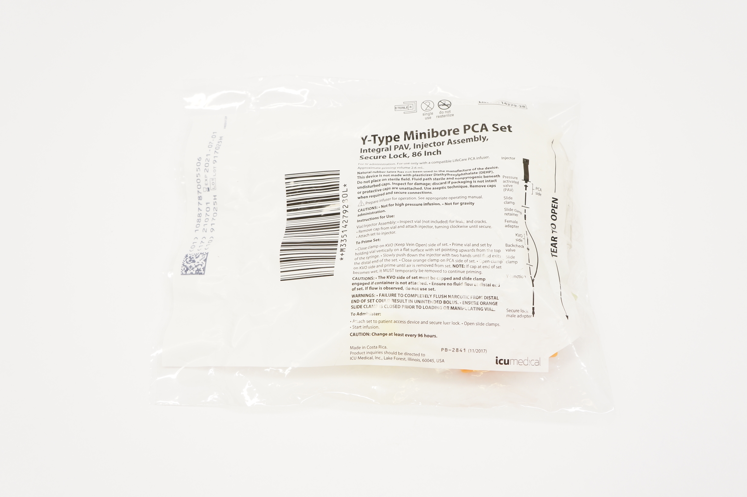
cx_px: 374
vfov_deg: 38.3
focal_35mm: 34
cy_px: 248
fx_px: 715
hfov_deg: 55.2
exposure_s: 1/50
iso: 400
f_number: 6.3
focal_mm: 23
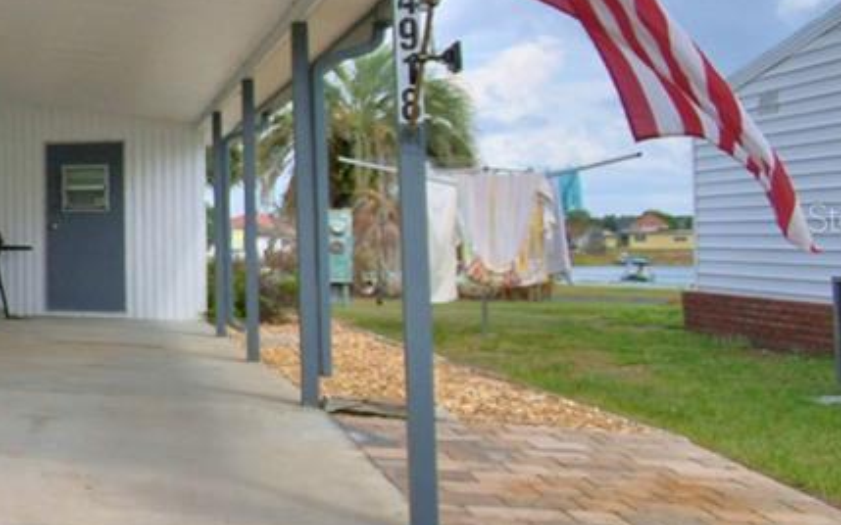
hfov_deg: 23.4
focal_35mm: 57
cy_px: 217
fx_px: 1306
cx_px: -586
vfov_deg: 22.7
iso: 100
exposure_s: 1/1600
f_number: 4.5
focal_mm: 10
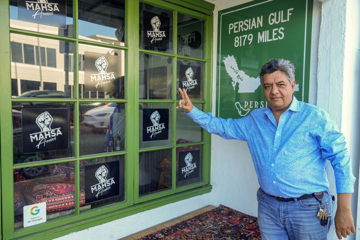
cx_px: 180
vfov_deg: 45.0
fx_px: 290
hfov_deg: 63.7
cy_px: 120
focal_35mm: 29
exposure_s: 1/80
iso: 100
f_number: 3.5
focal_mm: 29
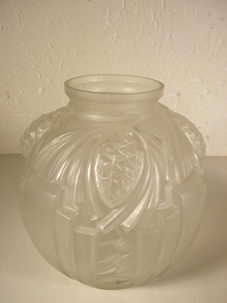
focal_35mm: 34
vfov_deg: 54.0
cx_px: 114
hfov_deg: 41.8
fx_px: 297
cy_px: 152
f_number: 3.7
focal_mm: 6.2
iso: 100
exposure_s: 1/80
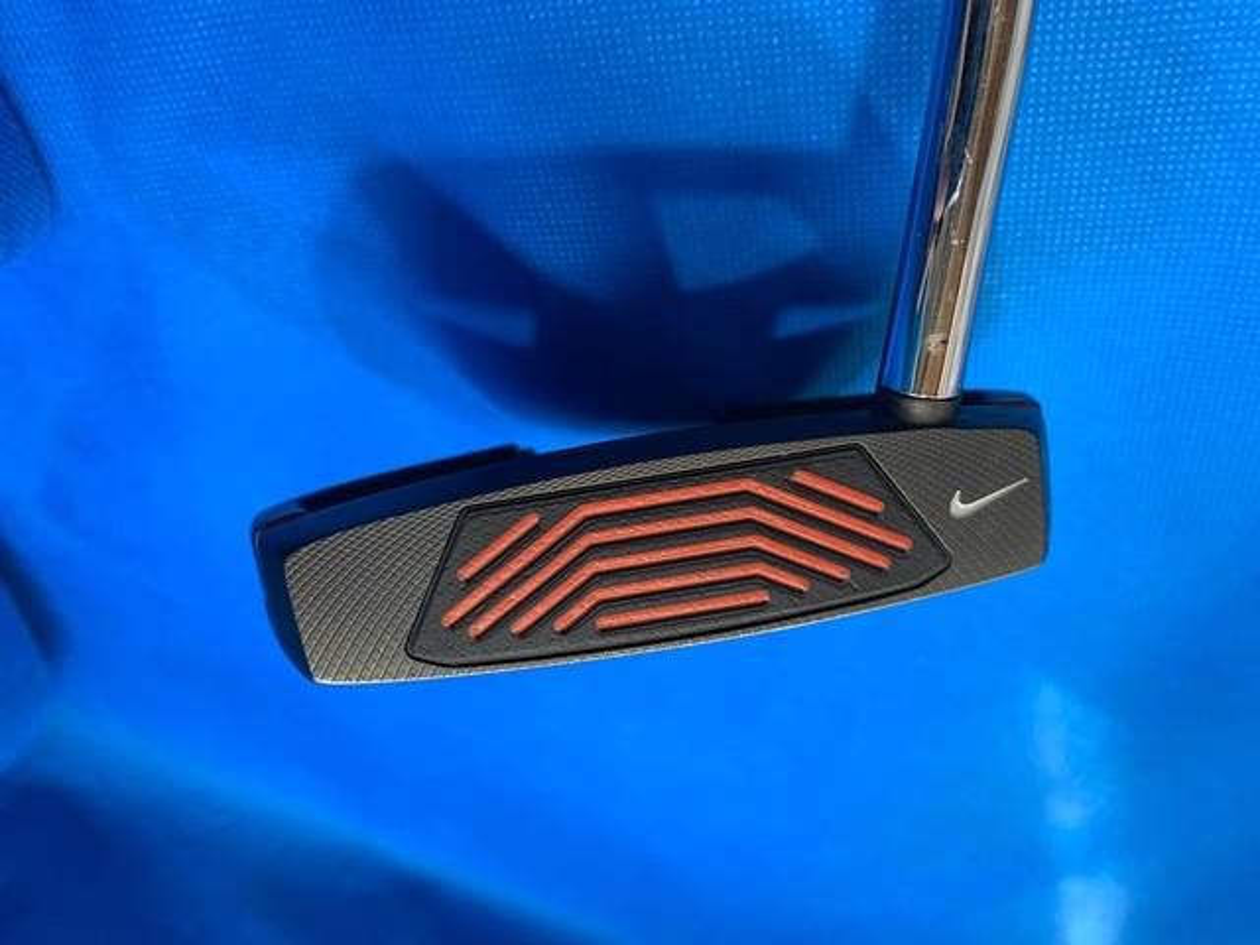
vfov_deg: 53.1
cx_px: 630
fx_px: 946
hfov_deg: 67.3
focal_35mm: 26
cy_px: 472
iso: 100
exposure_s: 1/60
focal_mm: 4.25
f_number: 1.8
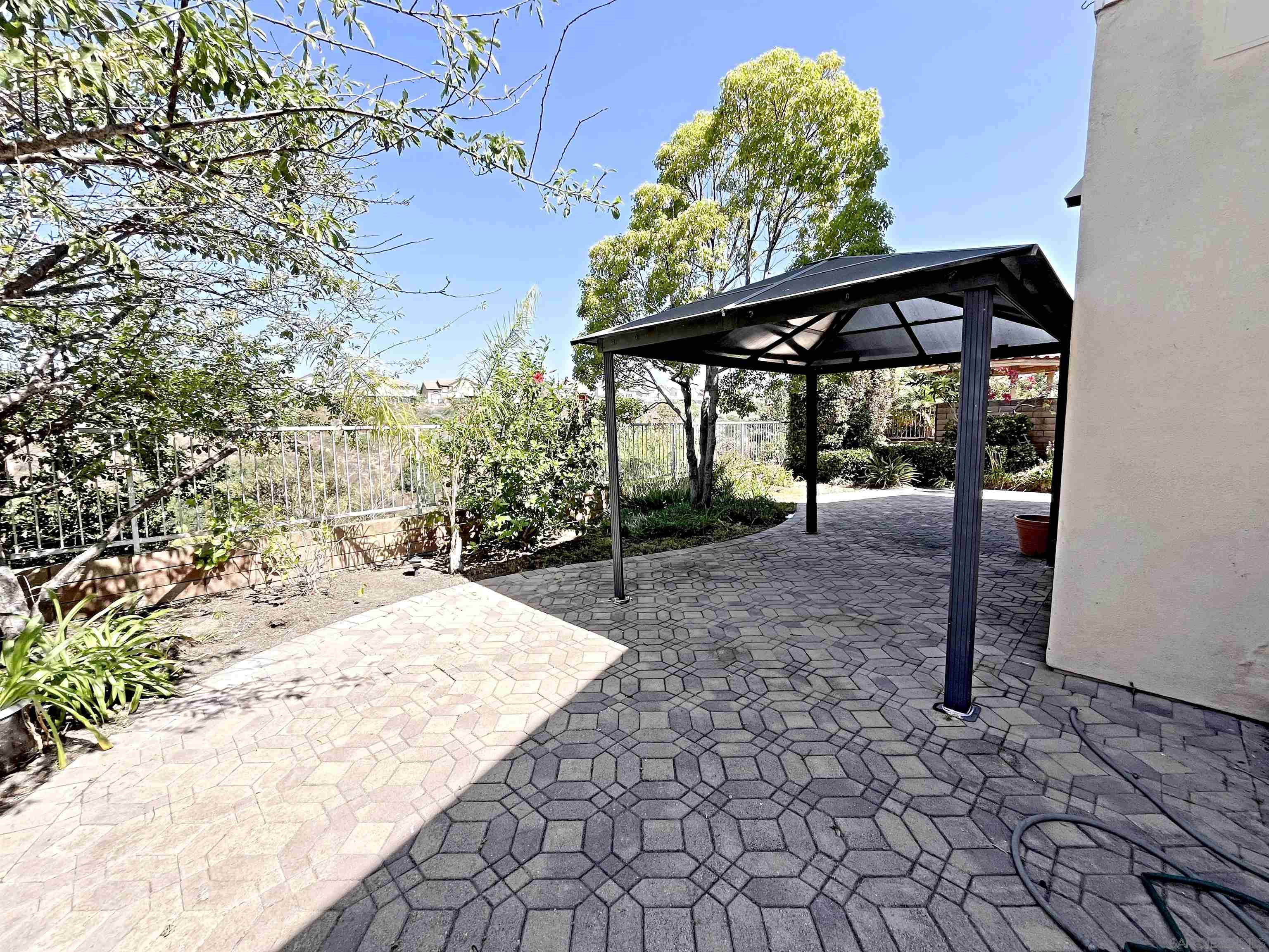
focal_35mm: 13
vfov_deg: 89.9
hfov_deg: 106.2
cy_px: 476
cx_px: 634
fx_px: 477
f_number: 2.4
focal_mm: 1.54
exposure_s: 1/421
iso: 32
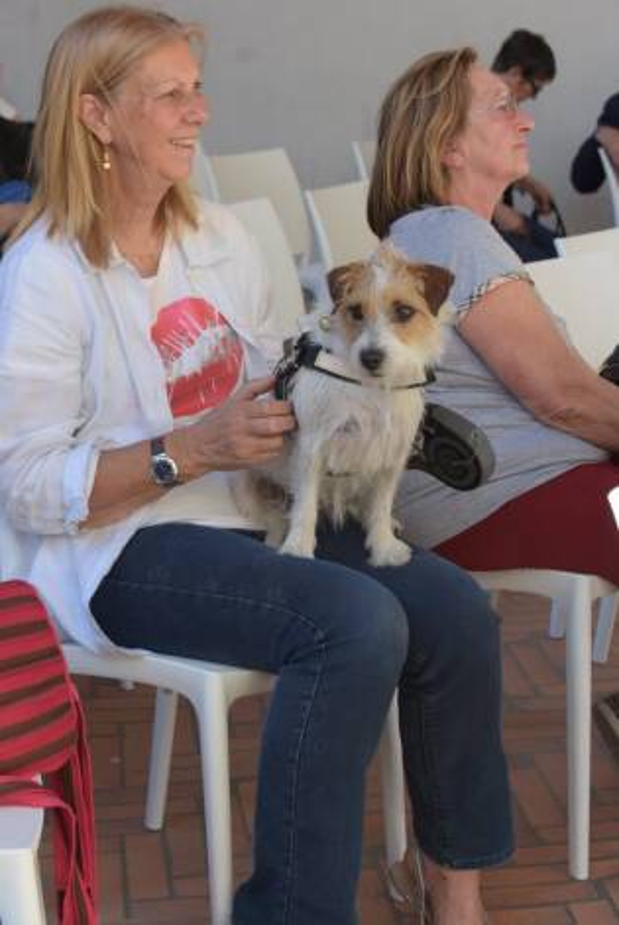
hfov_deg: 19.5
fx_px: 1801
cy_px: 462
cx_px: 310
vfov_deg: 28.8
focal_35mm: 70
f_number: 3.2
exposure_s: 1/160
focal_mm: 70
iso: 320
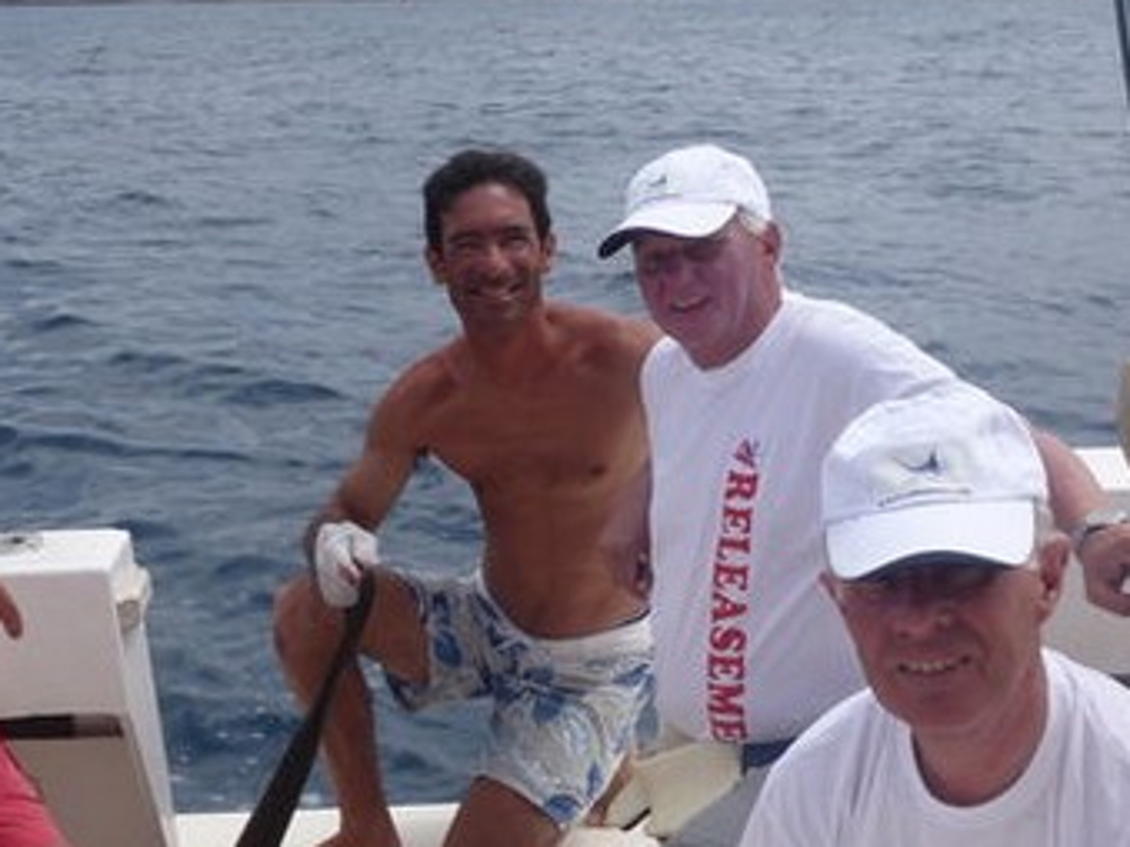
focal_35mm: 67
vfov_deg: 21.8
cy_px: 604
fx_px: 2186
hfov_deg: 28.8
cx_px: 400
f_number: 3.9
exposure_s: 1/1000
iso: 100
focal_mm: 6.4
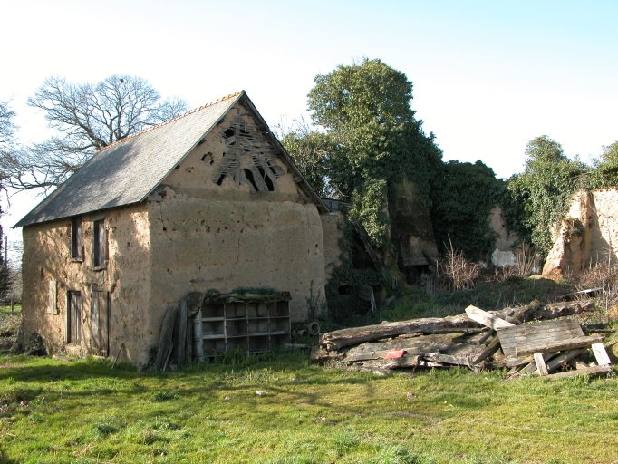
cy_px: 232
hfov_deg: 52.6
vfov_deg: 40.7
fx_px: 625
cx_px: 309
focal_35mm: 35
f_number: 4.5
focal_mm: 8.9
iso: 100
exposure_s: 1/166
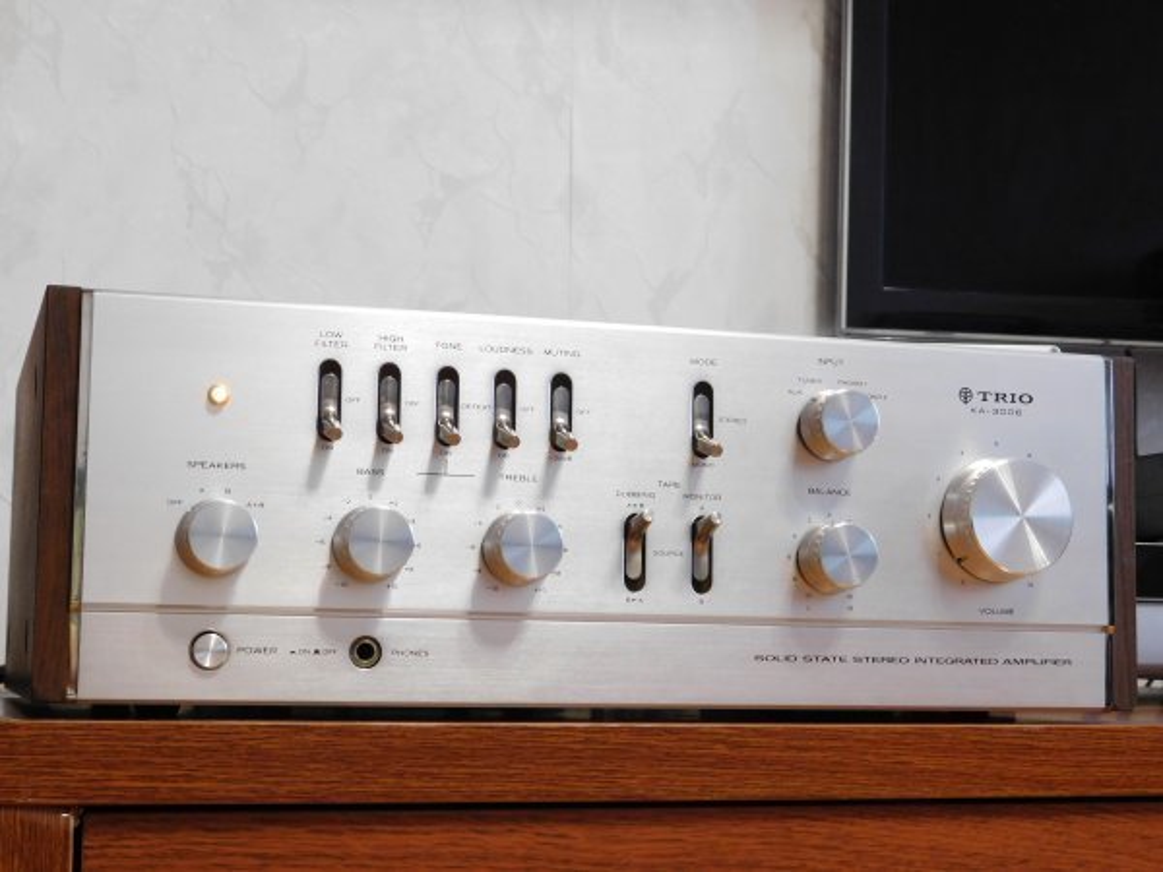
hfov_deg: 32.7
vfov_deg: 24.8
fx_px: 1982
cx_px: 582
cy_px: 436
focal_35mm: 59
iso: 400
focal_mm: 10.4
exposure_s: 1/10
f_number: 4
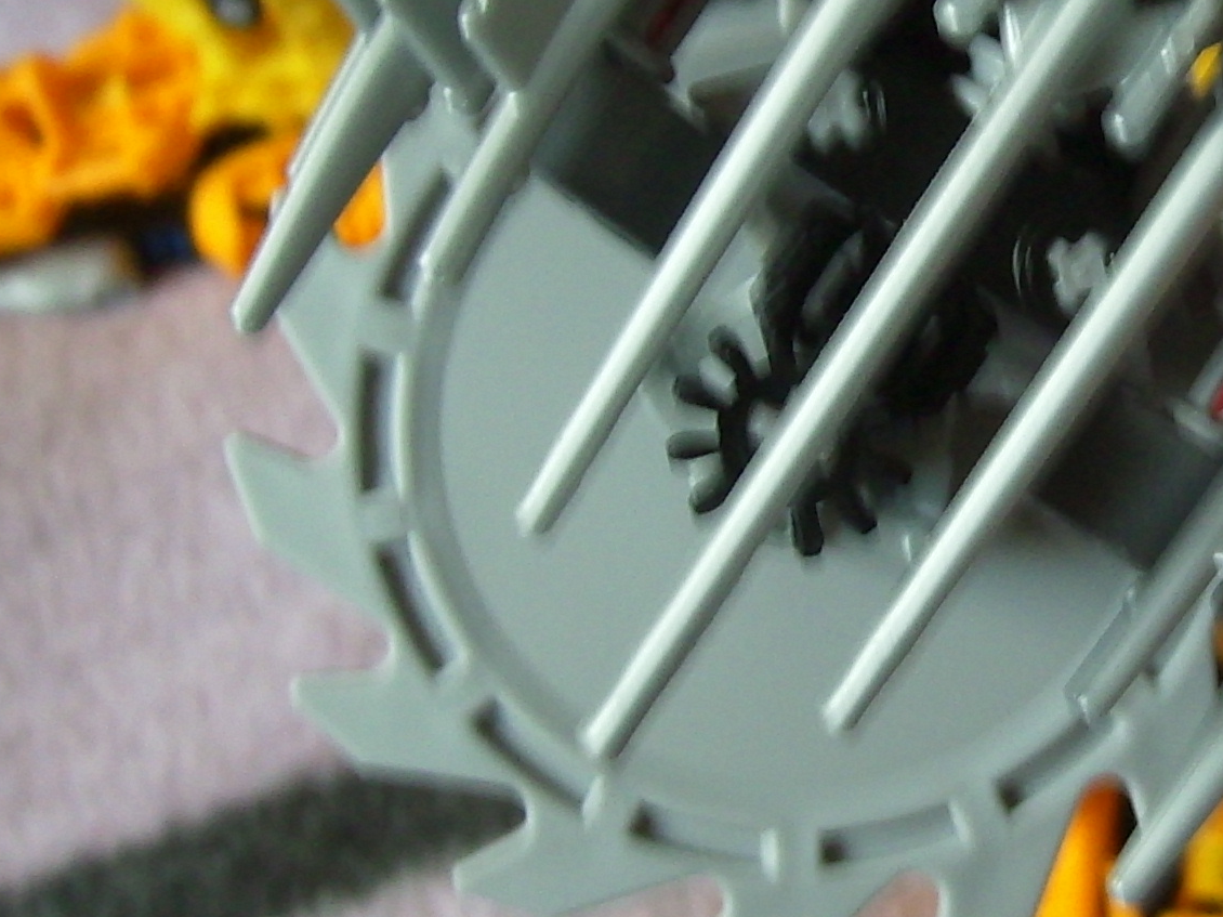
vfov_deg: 16.9
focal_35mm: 87
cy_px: 224
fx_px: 3073
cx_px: 1148
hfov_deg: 21.9
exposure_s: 1/10
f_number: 2.8
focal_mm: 5.99
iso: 50
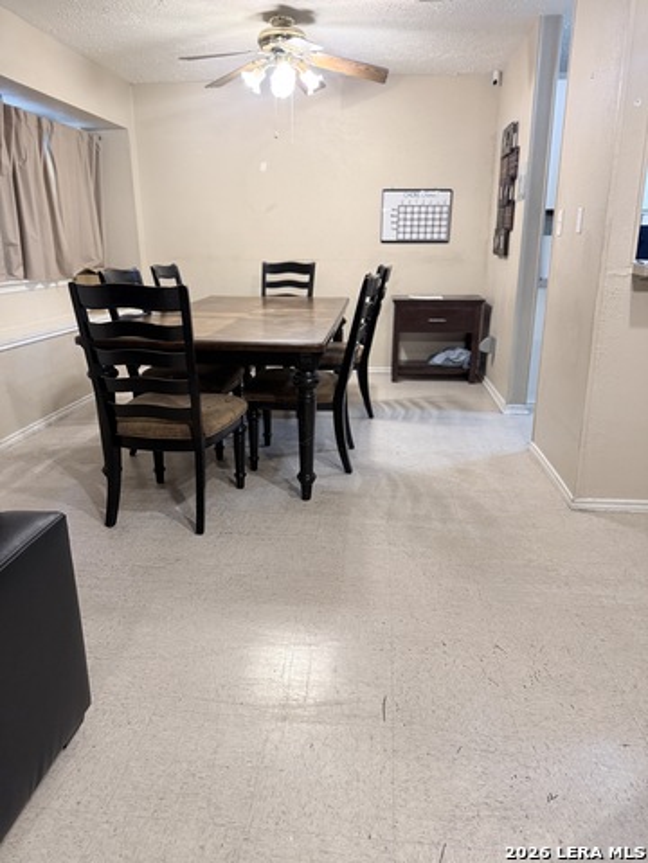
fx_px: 599
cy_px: 432
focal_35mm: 24
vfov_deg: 71.6
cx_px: 324
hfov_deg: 56.8
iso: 320
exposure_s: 1/60
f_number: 1.78
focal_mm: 6.76
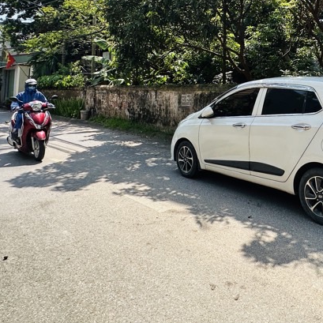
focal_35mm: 31
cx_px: 261
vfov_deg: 48.9
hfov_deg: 49.3
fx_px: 327
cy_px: 56
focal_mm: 2.22
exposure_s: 1/384
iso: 40
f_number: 2.2
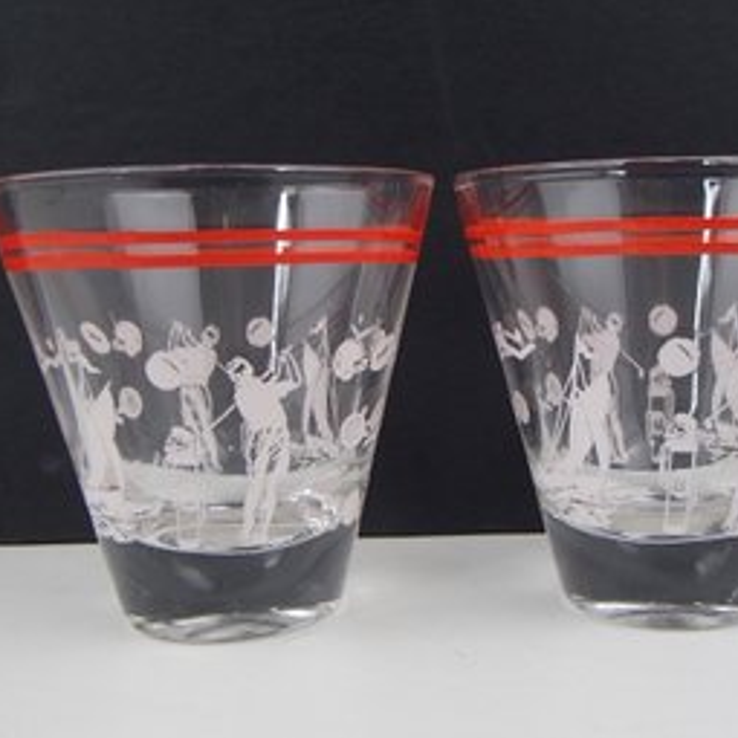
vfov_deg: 38.3
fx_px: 1061
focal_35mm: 44
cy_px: 369
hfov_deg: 38.2
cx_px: 441
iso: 400
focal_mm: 6.64
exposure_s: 1/160
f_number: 4.7
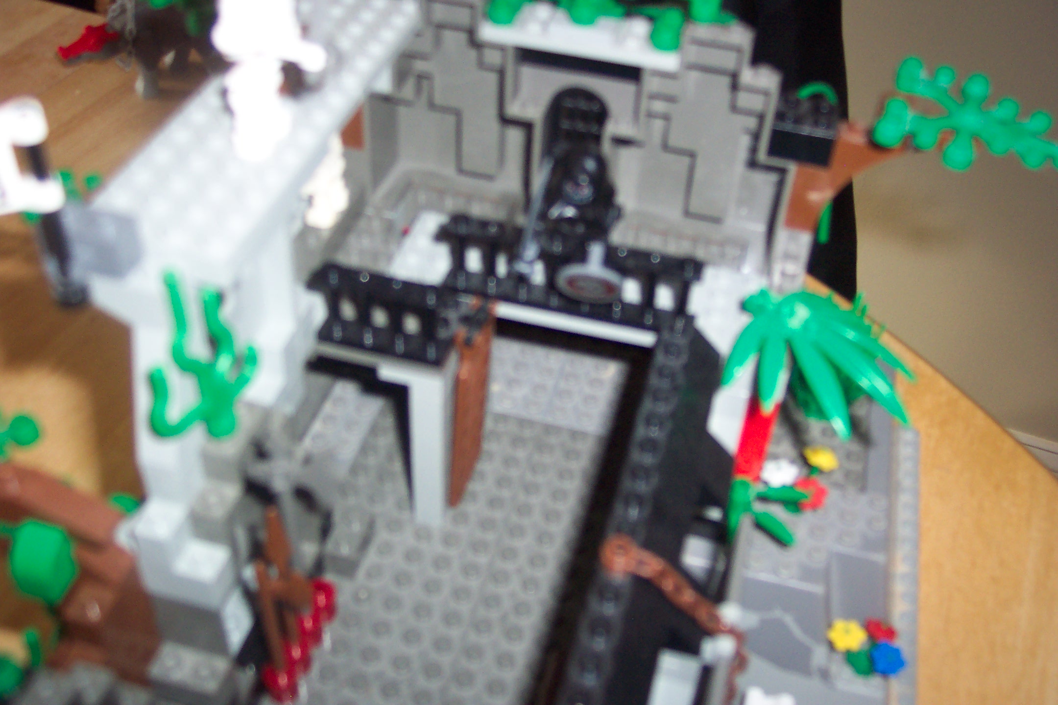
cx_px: 529
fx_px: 1117
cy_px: 352
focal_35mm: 38
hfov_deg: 50.7
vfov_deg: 35.1
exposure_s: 1/30
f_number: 2.8
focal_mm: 8
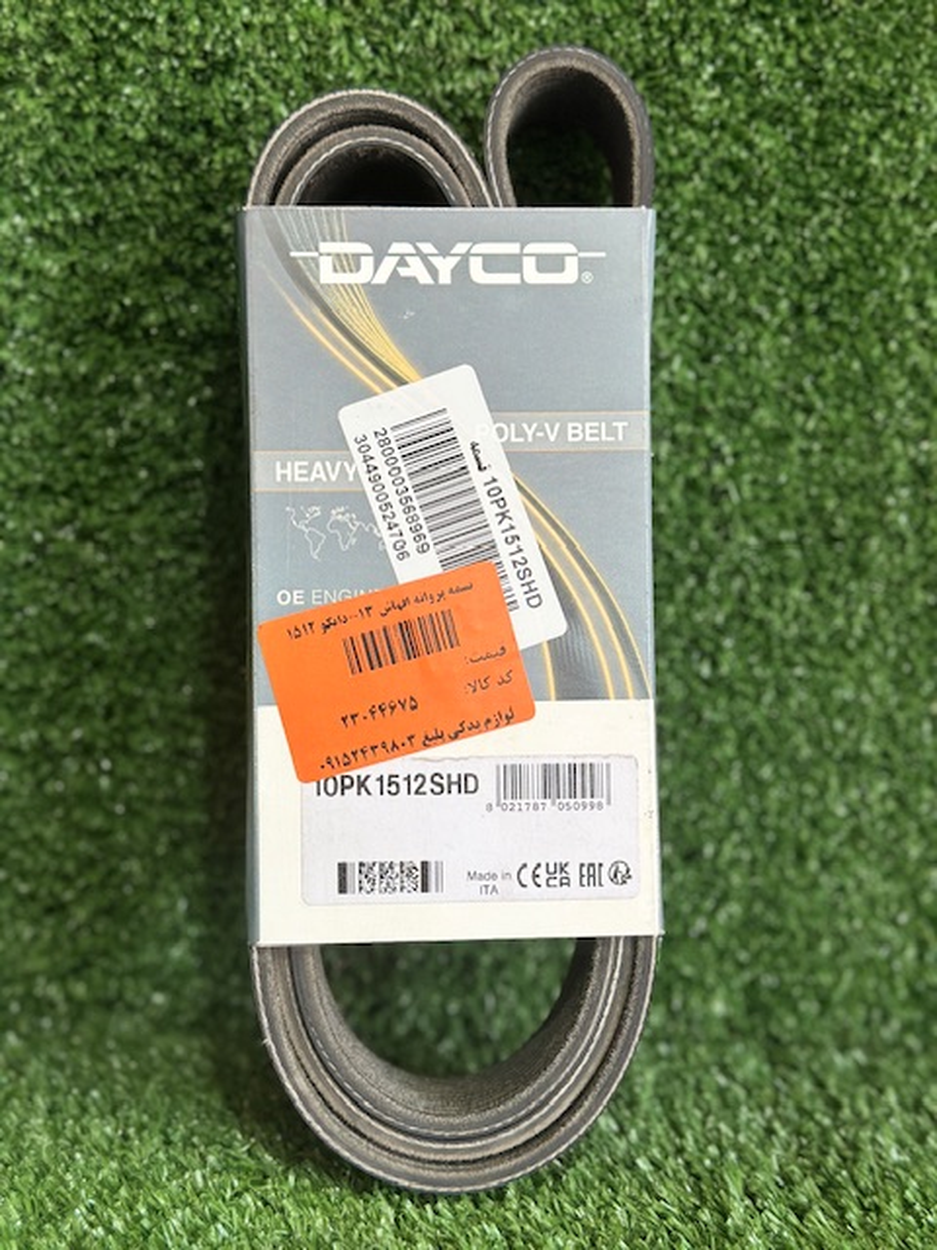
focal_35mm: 48
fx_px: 1732
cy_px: 625
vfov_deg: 39.7
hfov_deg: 30.3
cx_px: 468
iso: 100
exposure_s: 1/100
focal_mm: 6.86
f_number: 1.78
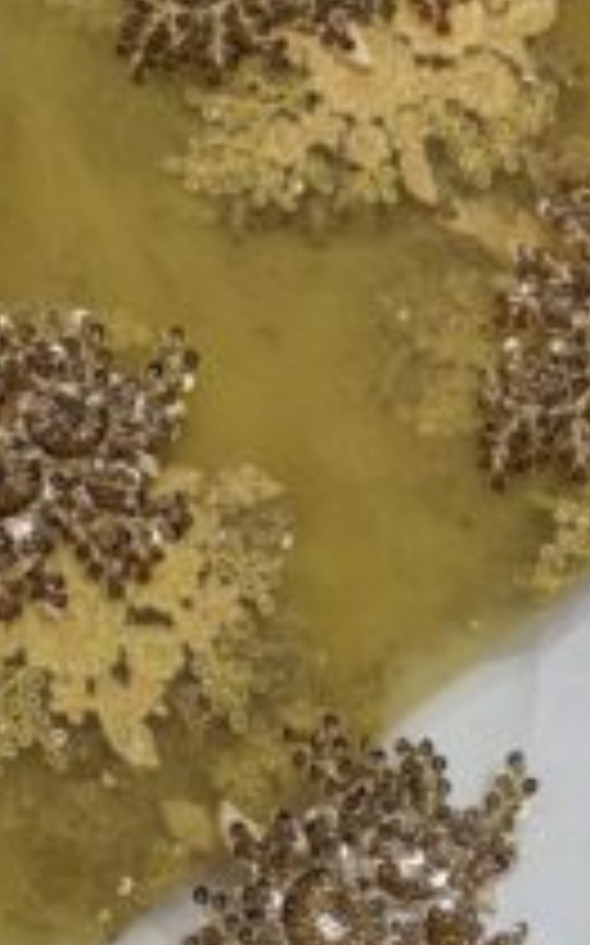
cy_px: 1413
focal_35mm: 105
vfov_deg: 17.8
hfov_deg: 12.4
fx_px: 2705
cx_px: 207
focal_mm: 5.96
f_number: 1.6
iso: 32
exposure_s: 1/116
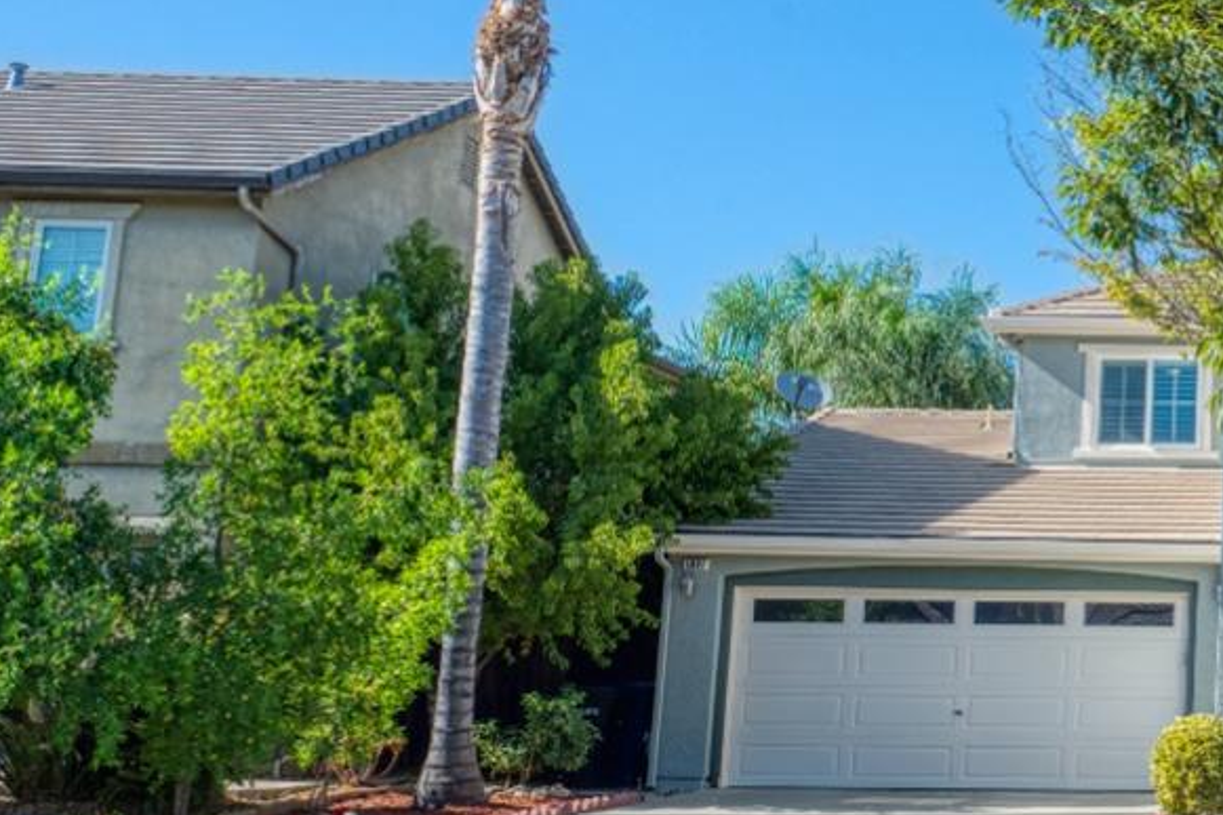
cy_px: 375
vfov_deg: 21.9
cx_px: 1473
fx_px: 2106
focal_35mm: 62
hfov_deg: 28.2
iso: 400
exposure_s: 1/200
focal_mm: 24
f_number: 10
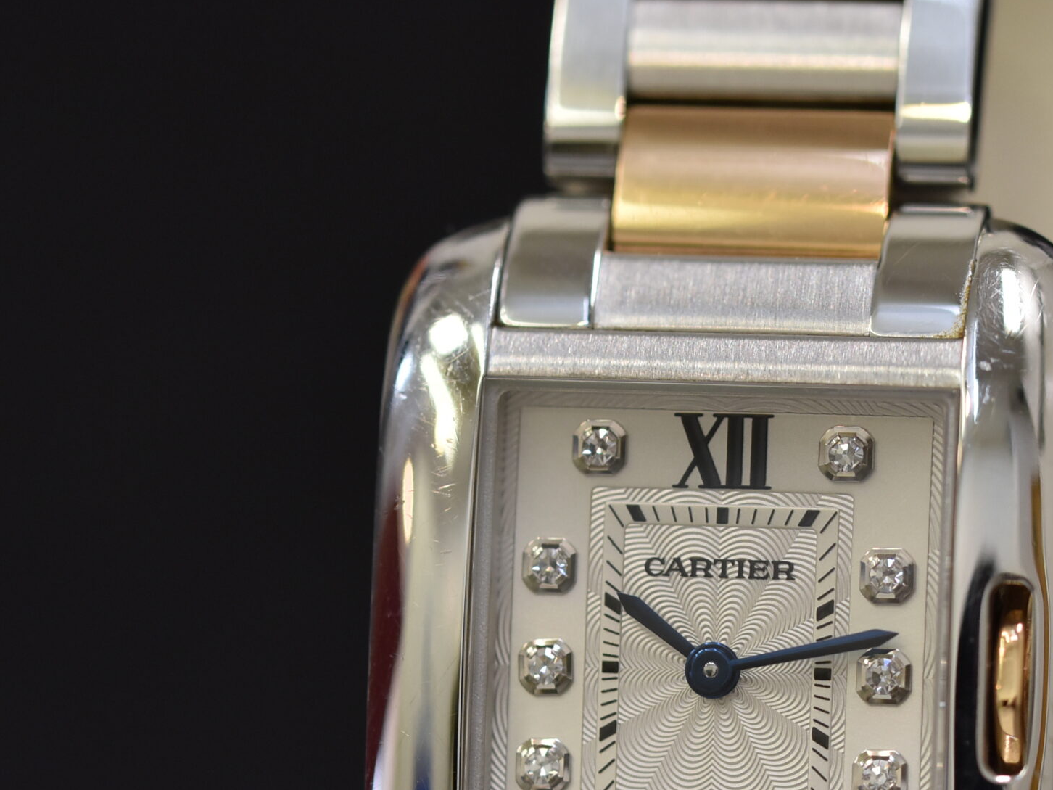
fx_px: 6966
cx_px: 568
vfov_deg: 6.5
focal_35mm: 229
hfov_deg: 8.6
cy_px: 600
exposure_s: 1/125
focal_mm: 90
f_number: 5.6
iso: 640
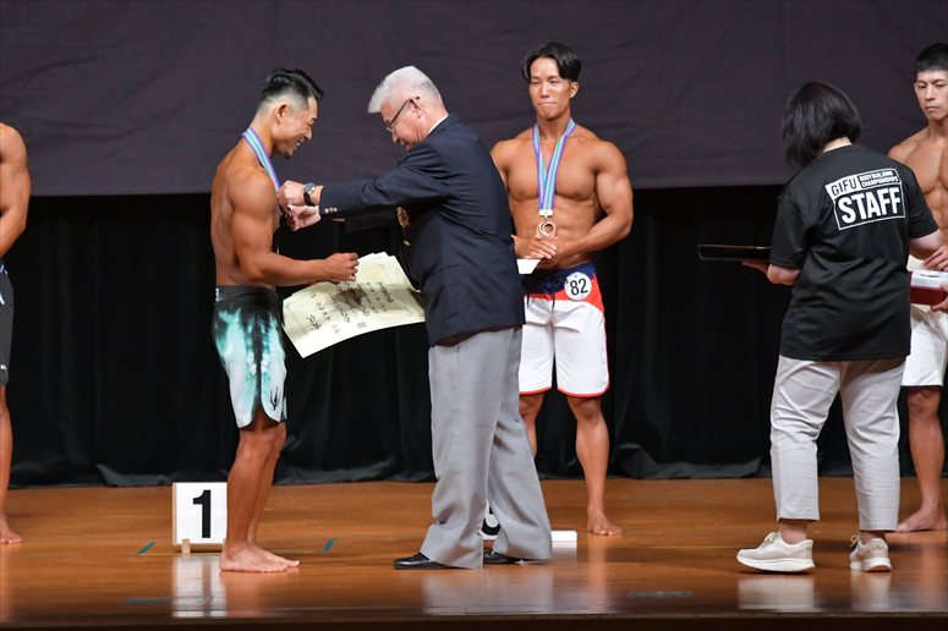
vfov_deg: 5.1
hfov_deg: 7.6
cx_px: 474
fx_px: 7107
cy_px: 316
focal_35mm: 270
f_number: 5.6
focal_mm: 180
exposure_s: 1/400
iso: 5000
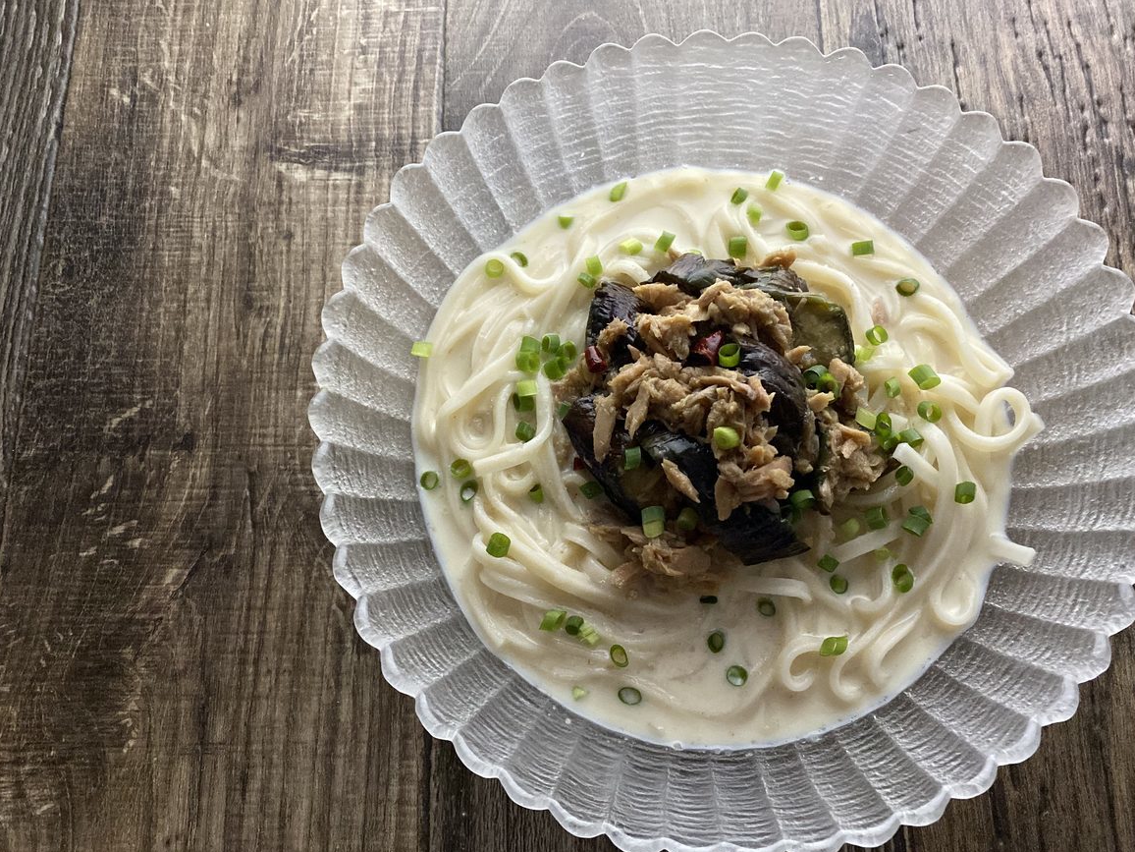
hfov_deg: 65.3
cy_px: 426
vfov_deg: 51.4
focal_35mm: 27
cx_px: 585
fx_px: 885
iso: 640
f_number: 1.8
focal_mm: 4.25
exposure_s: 1/39
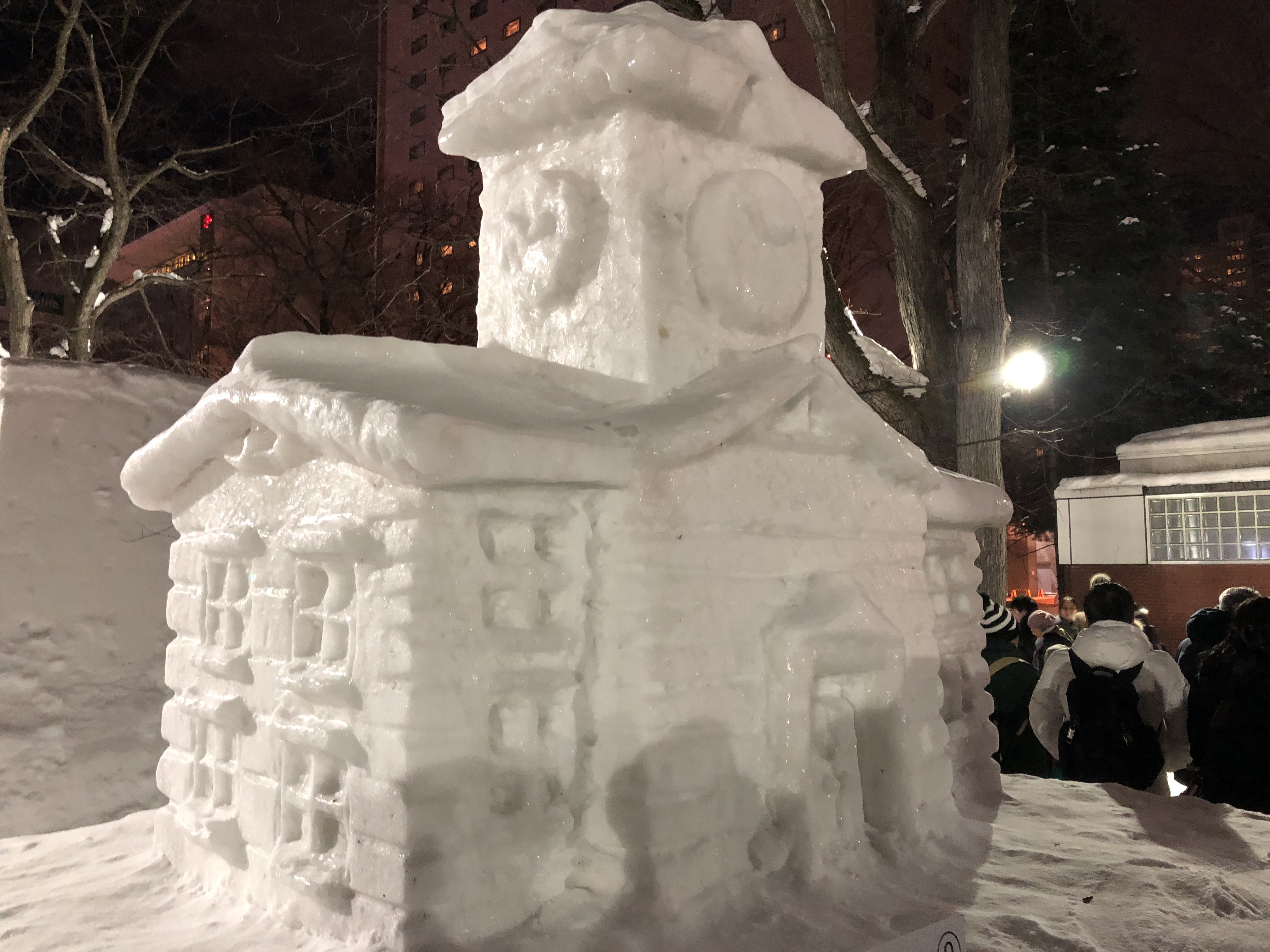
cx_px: 635
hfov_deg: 63.4
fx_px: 1027
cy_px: 476
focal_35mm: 28
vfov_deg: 49.7
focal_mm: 3.99
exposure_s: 1/7
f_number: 1.8
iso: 80
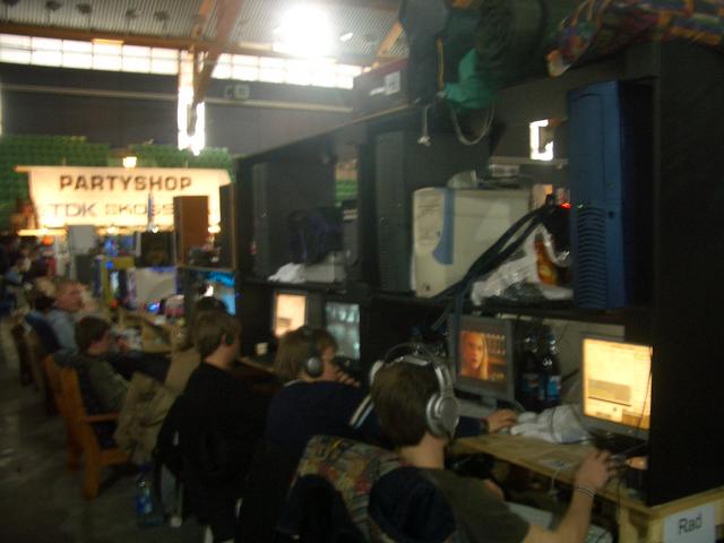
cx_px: 362
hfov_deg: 52.6
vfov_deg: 40.7
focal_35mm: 35
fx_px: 732
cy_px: 272
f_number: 2.6
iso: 100
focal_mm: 5.8
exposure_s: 1/8
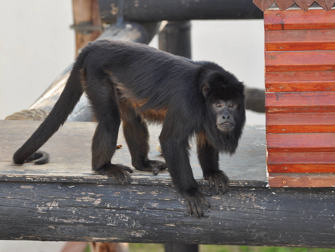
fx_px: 1742
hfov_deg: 11.0
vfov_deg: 8.3
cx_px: 153
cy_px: 126
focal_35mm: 180
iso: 320
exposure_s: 1/200
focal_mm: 110
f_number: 4.5
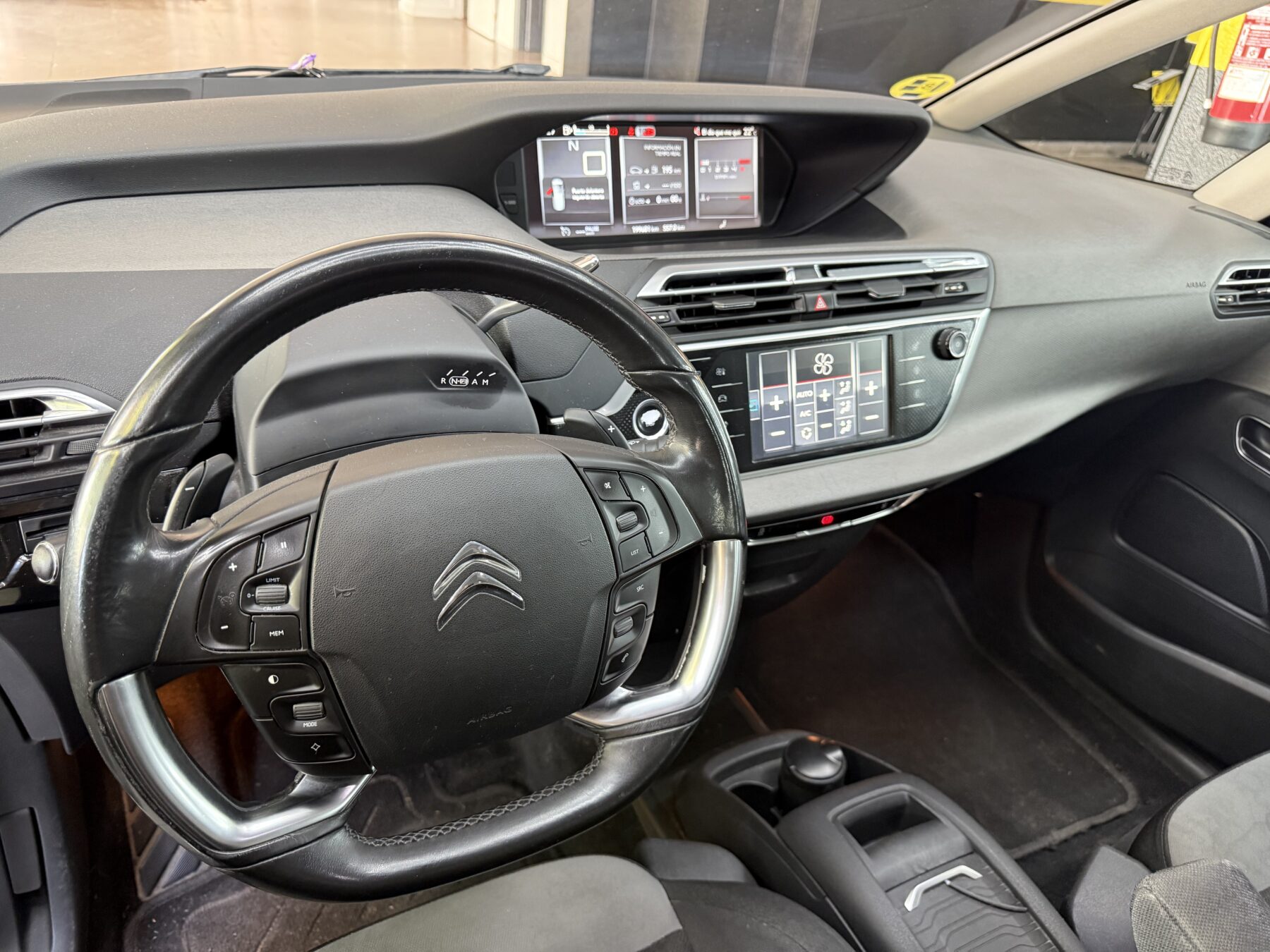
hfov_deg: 71.6
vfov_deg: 56.8
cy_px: 476
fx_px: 881
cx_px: 635
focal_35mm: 24
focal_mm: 6.76
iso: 400
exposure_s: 1/50
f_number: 1.78
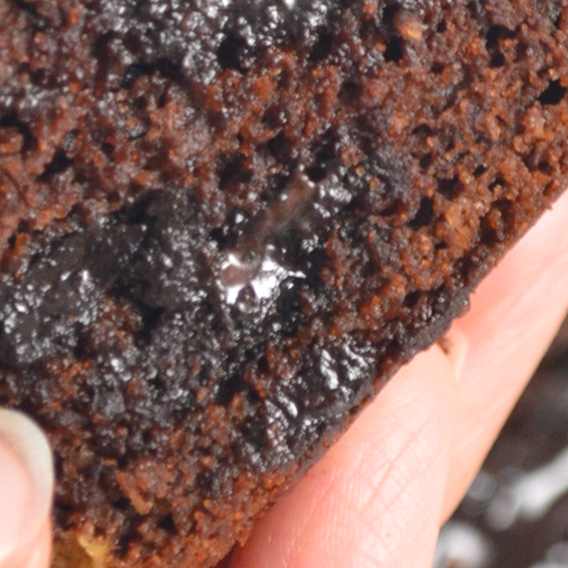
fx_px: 4938
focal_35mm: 266
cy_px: -33
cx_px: 368
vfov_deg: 6.6
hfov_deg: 6.6
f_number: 5.3
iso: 1600
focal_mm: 48
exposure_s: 1/13
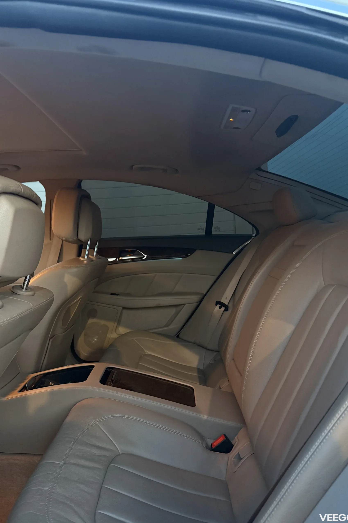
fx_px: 362
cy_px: 262
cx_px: 161
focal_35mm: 25
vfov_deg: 71.5
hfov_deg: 51.2
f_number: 1.78
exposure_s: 1/60
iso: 800
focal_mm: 6.76
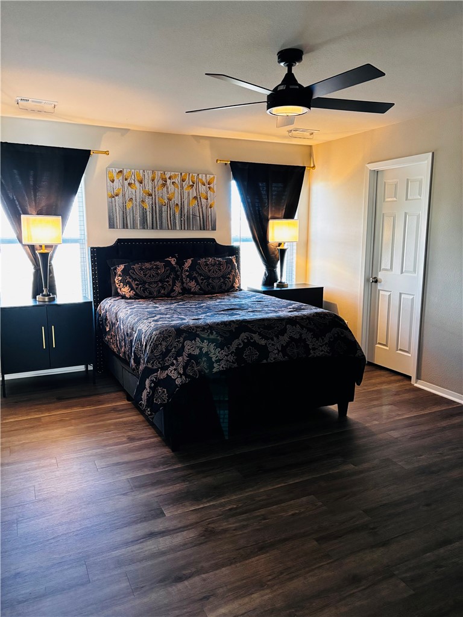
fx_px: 464
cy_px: 308
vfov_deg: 67.3
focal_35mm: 26
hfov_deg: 53.1
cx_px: 232
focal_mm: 5.96
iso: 400
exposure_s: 1/60
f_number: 1.6
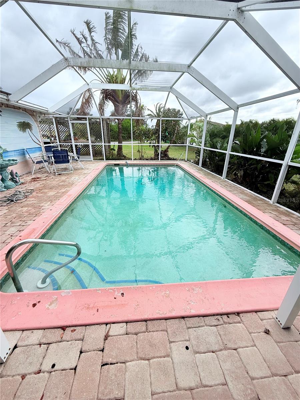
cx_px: 150
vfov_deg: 102.1
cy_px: 200
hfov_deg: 85.7
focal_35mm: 14
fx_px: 162
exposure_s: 1/596
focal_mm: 2.22
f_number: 2.2
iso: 50
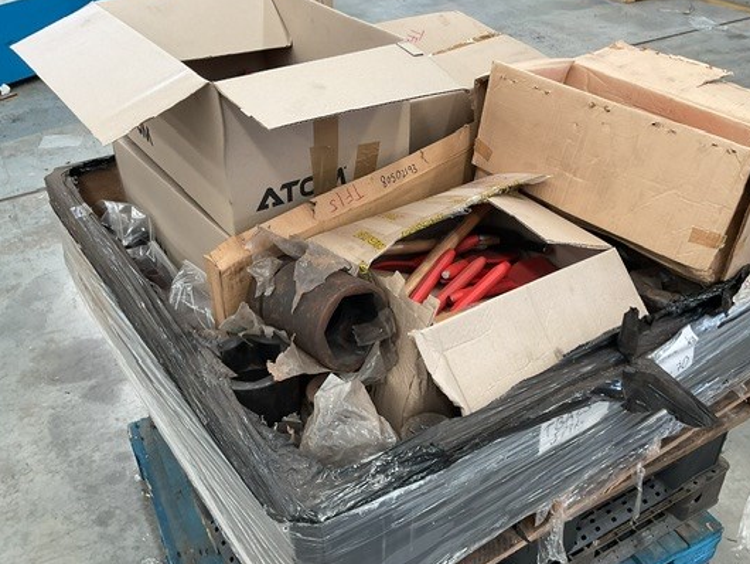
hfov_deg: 52.5
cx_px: 405
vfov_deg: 40.7
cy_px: 305
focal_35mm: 35
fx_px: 759
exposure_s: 1/50
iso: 40
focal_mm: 3
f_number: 1.8
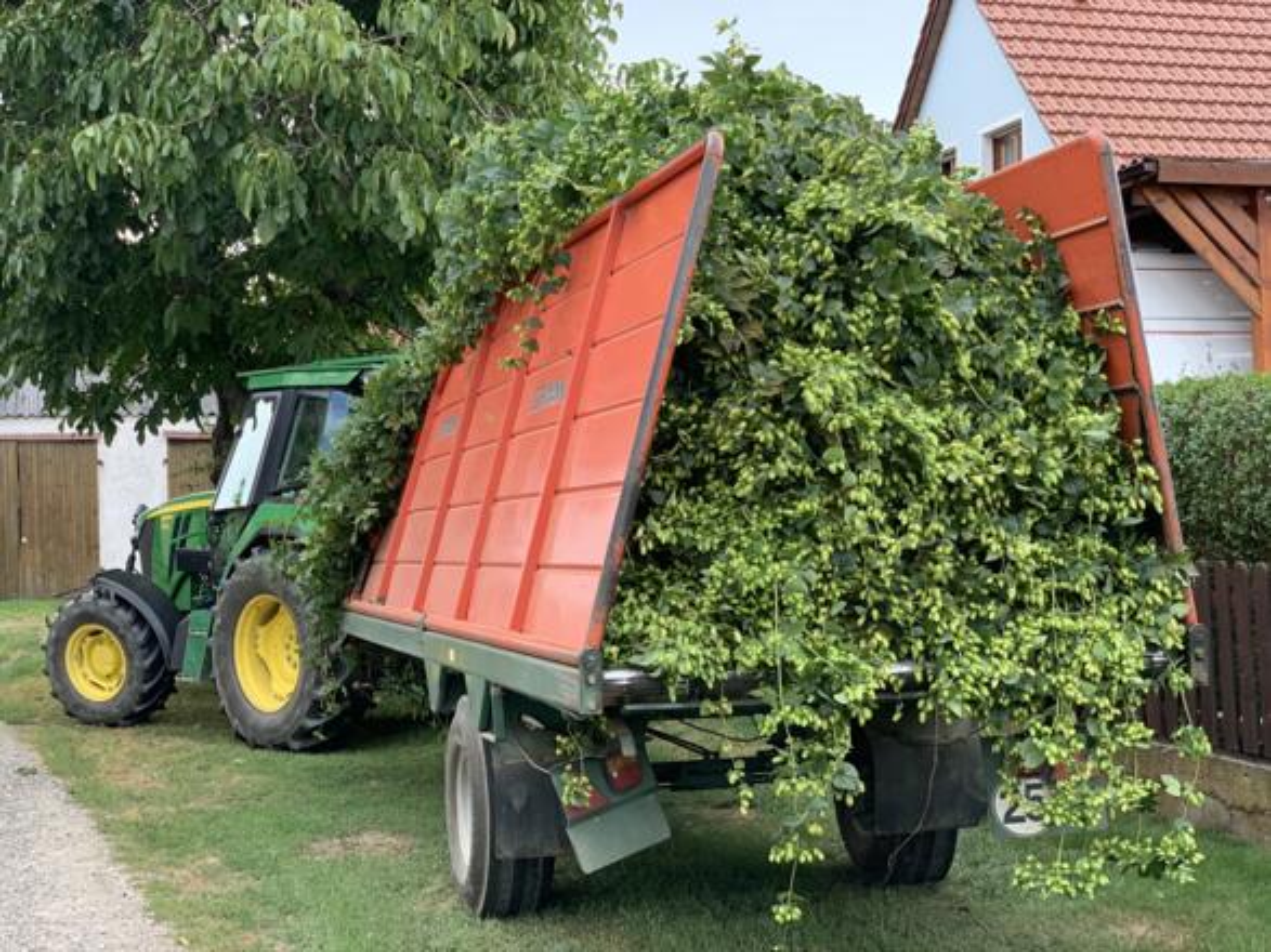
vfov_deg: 28.0
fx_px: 1909
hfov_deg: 36.8
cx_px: 636
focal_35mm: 52
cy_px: 476
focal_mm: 6
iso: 32
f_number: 2.4
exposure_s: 1/122
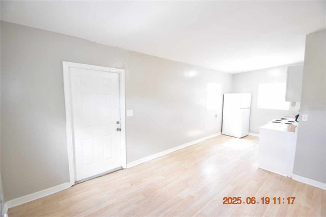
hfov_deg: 100.4
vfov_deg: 77.3
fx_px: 136
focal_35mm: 15
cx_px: 163
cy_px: 108
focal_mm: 10
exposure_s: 1/30
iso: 800
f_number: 3.5
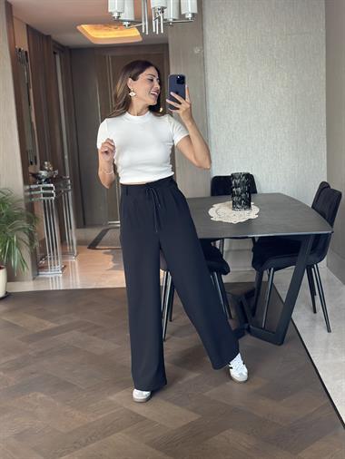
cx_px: 172
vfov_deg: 39.6
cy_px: 230
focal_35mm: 48
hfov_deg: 30.3
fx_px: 637
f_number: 1.78
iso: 250
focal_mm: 6.86
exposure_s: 1/60
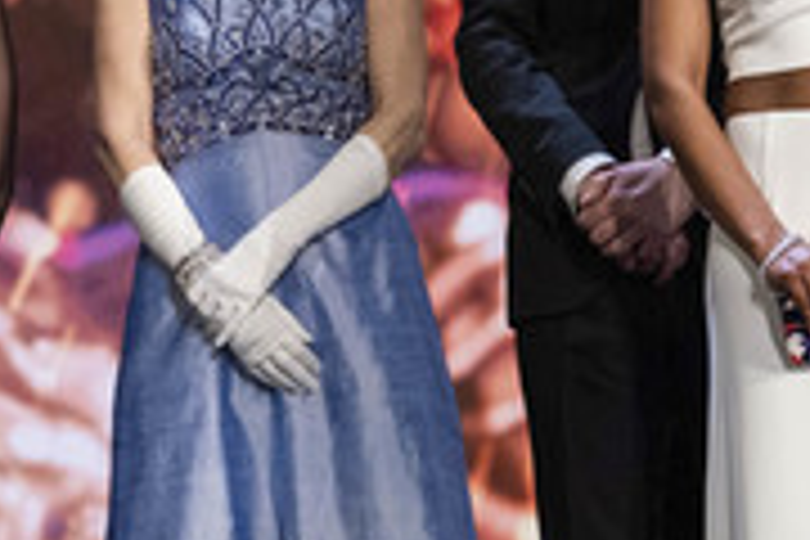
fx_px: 7087
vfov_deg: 4.4
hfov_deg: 6.5
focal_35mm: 315
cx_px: -106
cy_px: -54
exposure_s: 1/240
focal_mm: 83.8
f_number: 2.8
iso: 3200
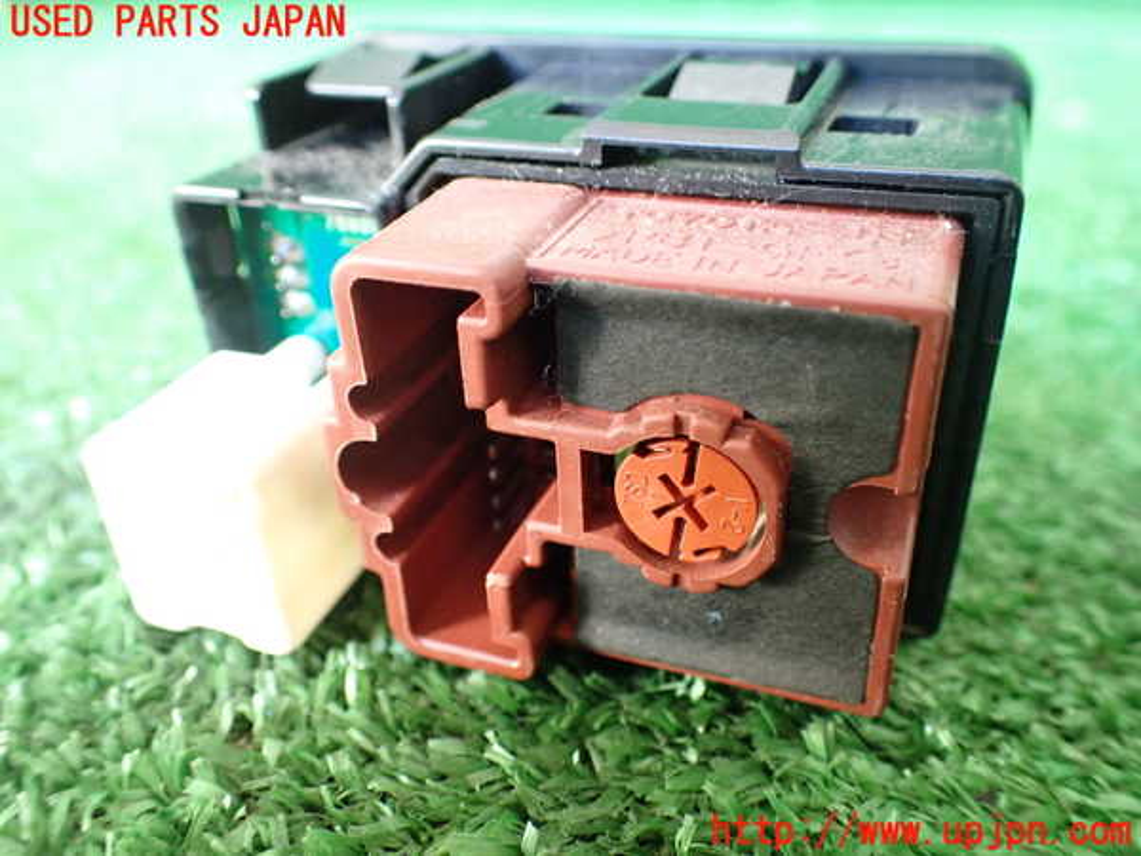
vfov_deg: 46.8
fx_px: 989
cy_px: 428
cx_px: 570
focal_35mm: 30
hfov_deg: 60.0
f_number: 2.3
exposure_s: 1/50
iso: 800
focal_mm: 5.4
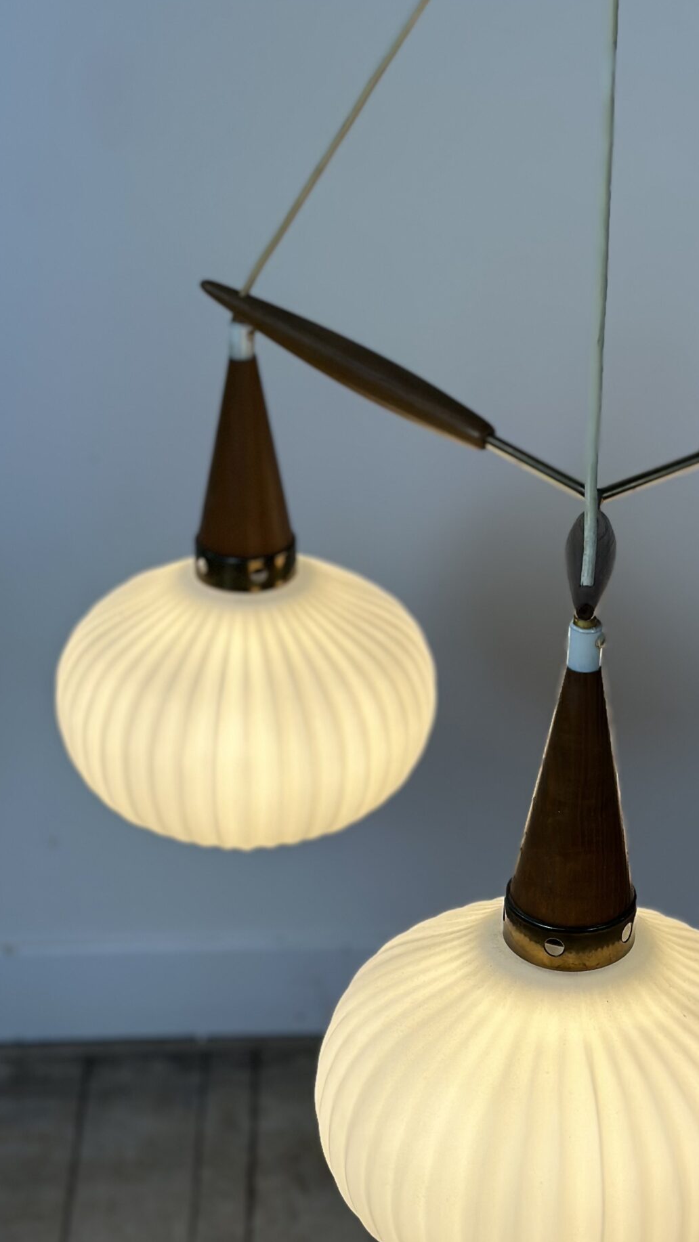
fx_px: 2405
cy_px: 540
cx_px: 569
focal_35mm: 73
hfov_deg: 16.4
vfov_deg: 28.9
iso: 80
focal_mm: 6.86
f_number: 1.78
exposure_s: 1/511
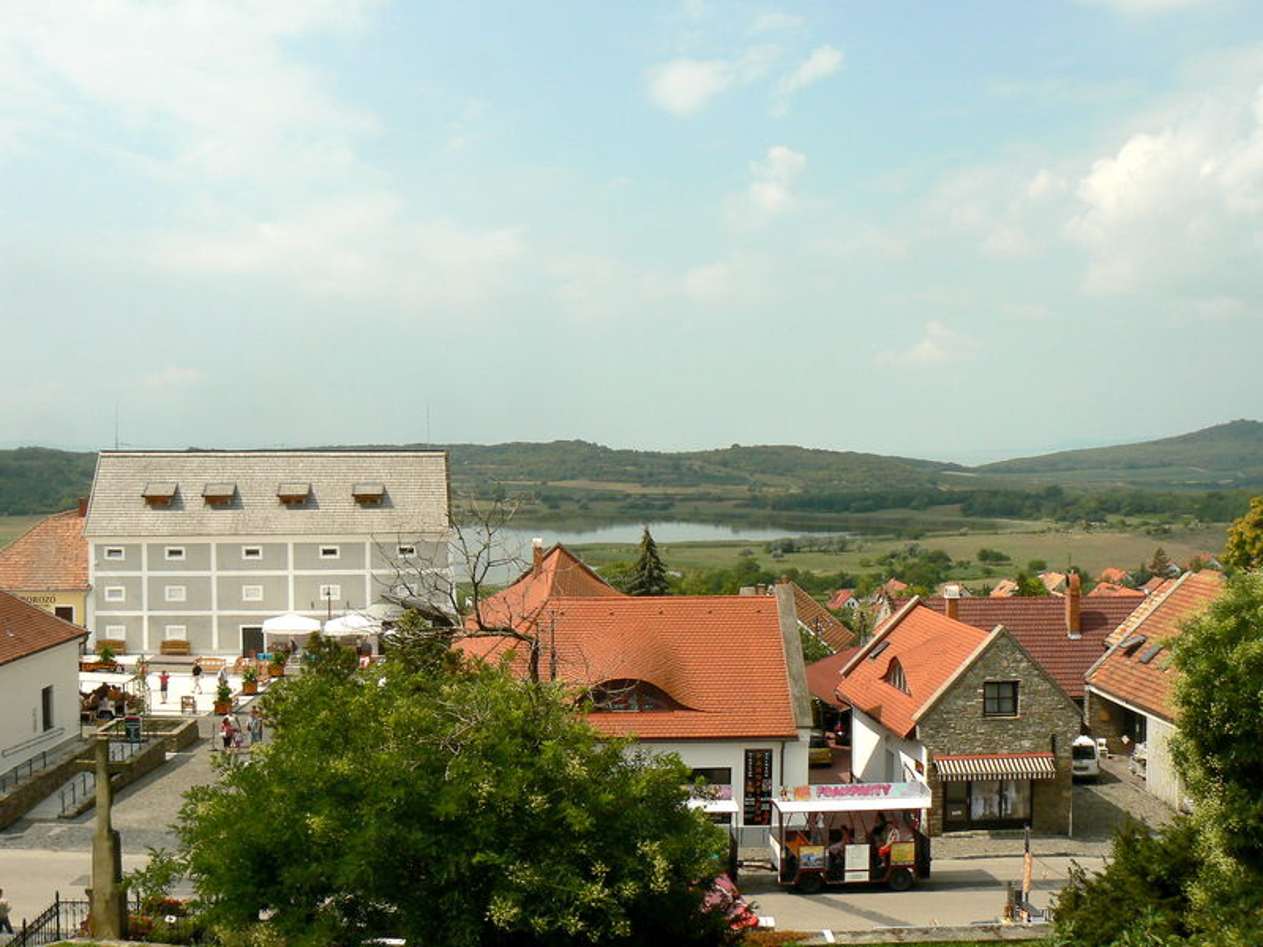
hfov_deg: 51.4
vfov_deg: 39.7
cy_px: 474
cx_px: 632
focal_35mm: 36
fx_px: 1313
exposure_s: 1/500
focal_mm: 6
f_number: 8
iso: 80
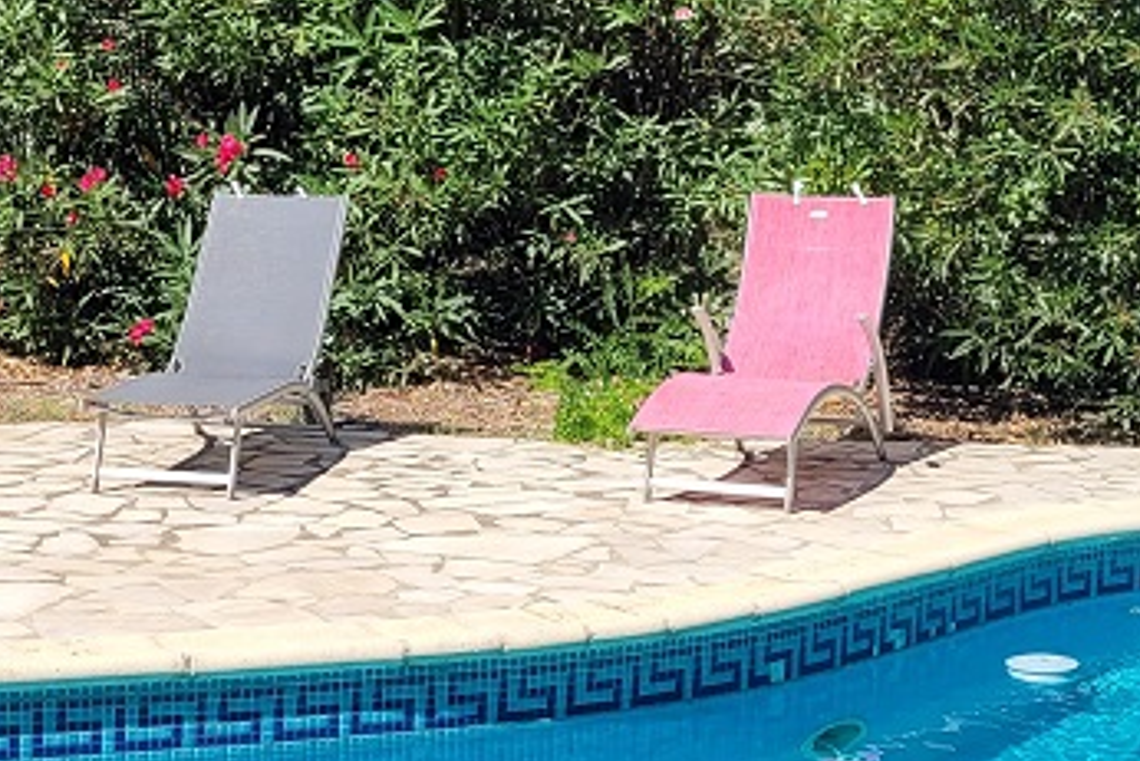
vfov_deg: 16.1
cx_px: 315
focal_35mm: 85
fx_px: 2693
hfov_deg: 23.7
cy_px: 288
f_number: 1.8
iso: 40
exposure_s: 1/2128
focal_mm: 5.4
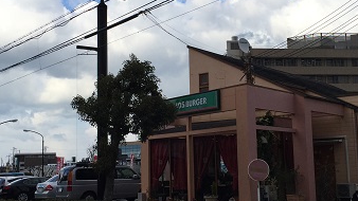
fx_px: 579
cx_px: 209
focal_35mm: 61
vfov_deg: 19.7
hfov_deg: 34.3
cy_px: 85
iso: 32
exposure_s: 1/2083
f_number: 2.2
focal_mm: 4.15
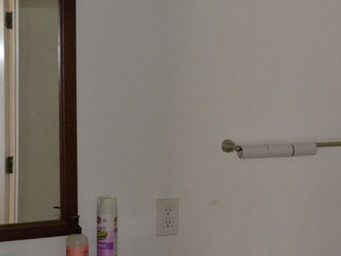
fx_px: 700
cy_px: 121
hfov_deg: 27.4
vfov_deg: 20.7
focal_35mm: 71
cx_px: 178
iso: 1800
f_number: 4.2
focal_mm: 26
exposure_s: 1/60
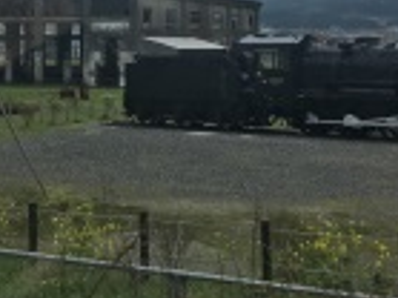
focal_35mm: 75
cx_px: 143
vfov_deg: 19.2
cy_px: 17
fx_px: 862
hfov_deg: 25.9
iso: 25
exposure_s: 1/864
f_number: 2.2
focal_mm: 4.15
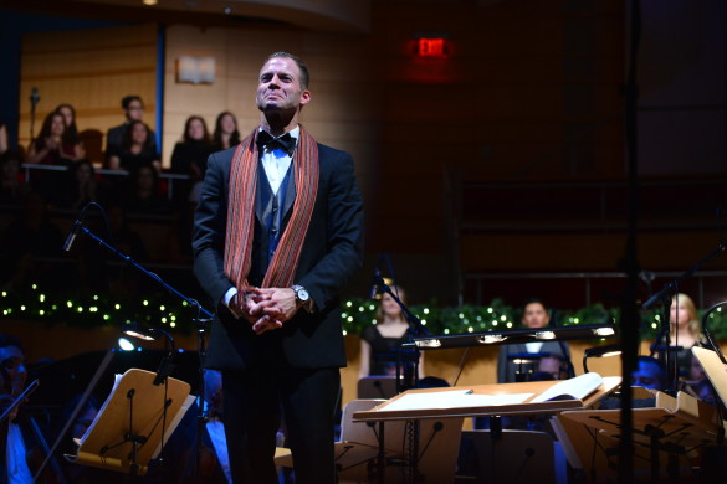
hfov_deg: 18.3
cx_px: 364
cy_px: 242
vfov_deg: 12.2
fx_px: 2262
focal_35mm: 112
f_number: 4.8
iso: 1600
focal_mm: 112
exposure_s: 1/80
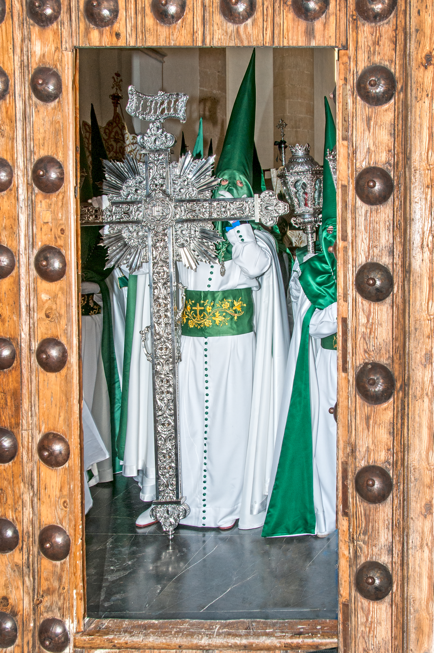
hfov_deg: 28.9
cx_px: 217
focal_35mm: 46
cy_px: 326
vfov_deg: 42.4
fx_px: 843
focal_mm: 31
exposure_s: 1/60
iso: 200
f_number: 22
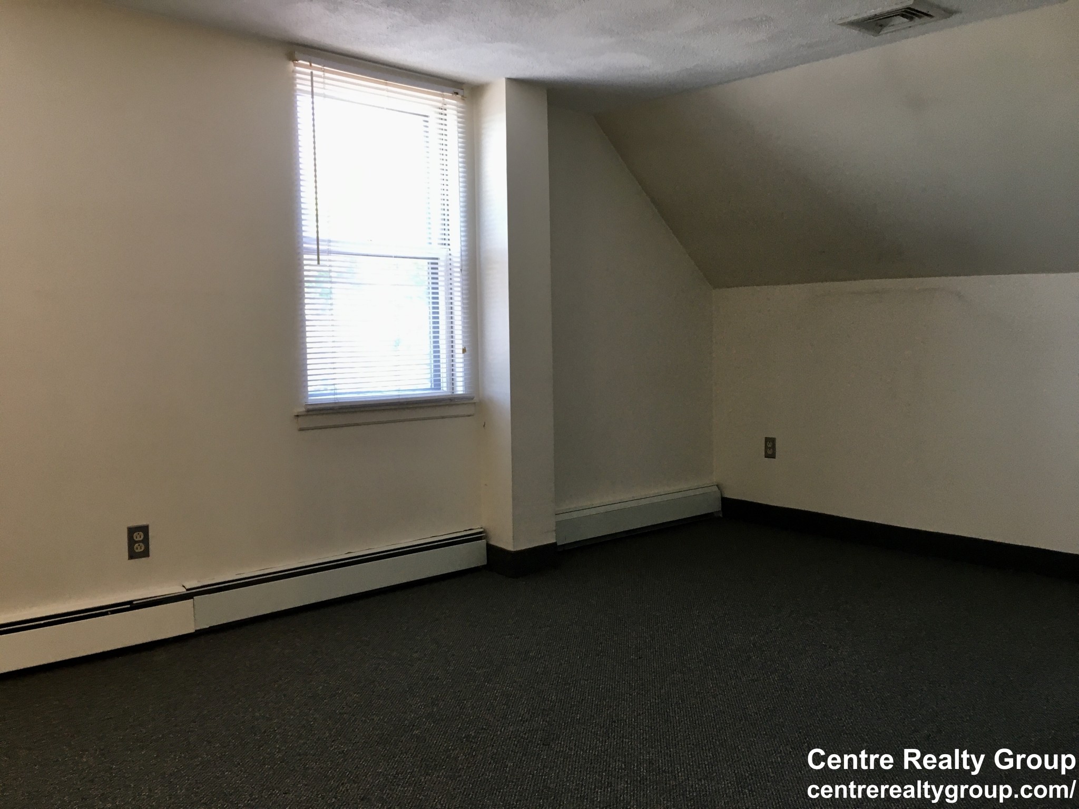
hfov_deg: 61.7
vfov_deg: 48.2
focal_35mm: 29
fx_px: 904
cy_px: 404
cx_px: 540
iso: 40
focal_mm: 4.15
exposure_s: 1/30
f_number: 2.2
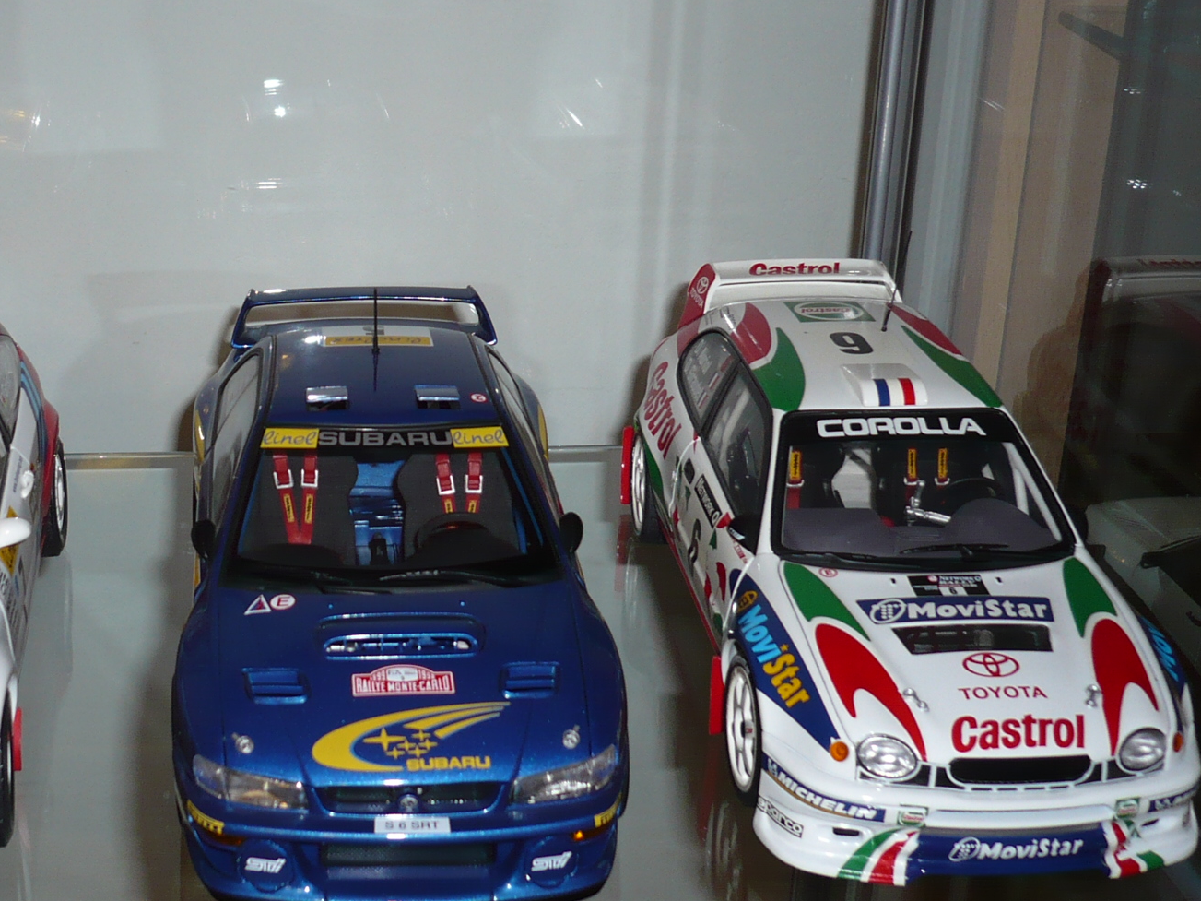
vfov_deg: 26.5
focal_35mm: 55
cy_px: 397
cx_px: 330
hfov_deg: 34.3
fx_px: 1908
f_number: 2.8
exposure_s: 1/30
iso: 100
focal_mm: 5.8
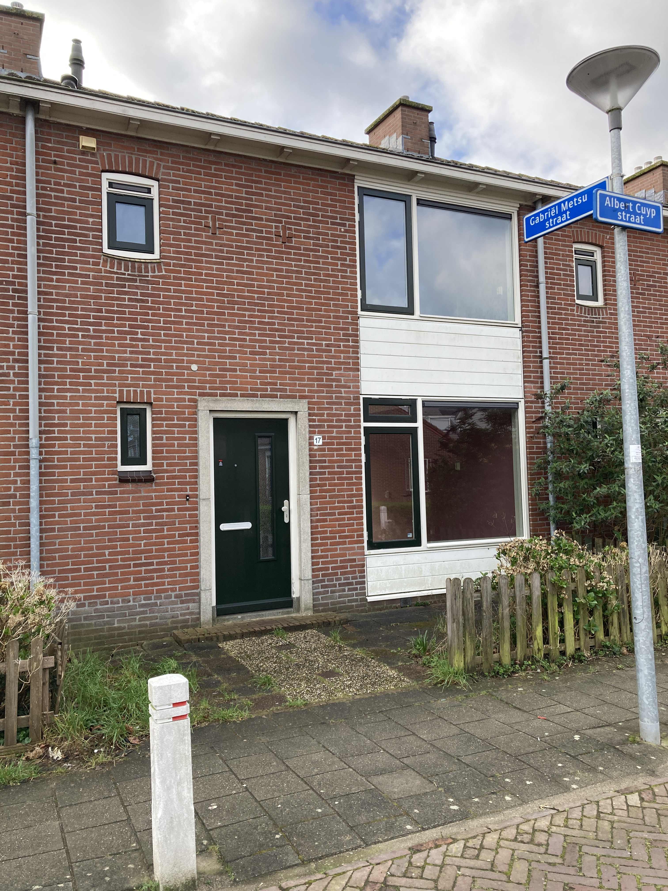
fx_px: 720
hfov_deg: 49.7
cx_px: 334
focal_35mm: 28
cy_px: 446
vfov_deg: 63.4
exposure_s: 1/470
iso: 20
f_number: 1.8
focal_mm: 3.99
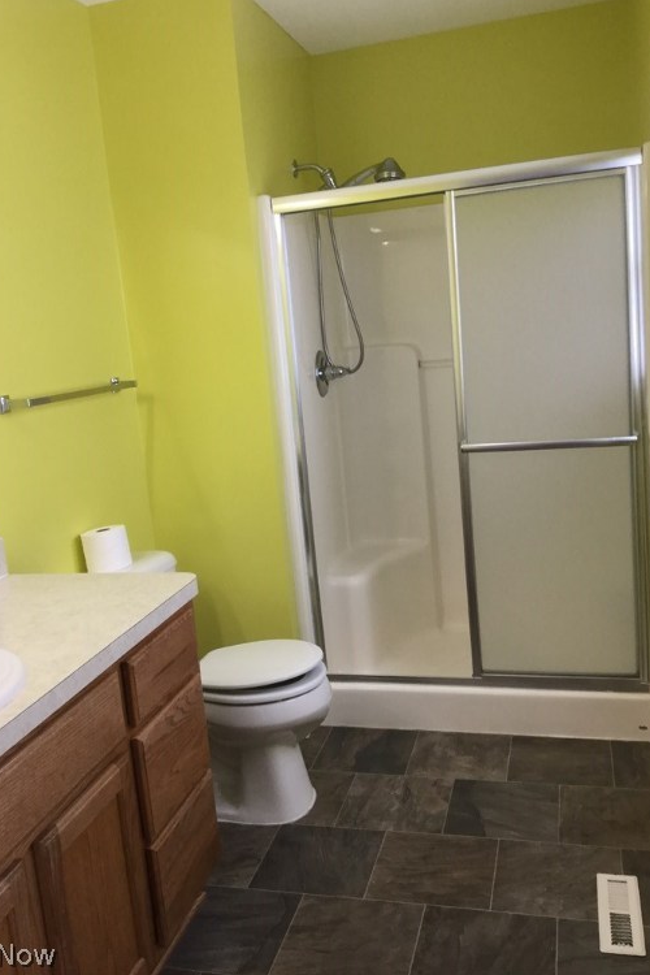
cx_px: 295
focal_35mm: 33
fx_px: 894
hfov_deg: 39.9
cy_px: 477
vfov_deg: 57.2
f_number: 2.4
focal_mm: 3.3
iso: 50
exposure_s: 1/30
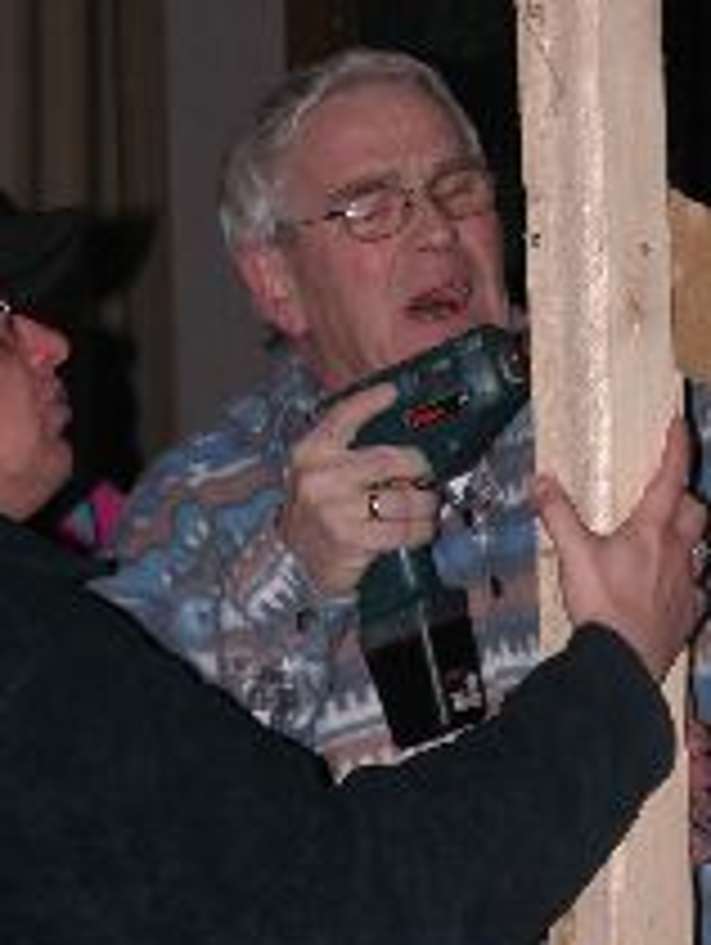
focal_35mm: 176
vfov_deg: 11.2
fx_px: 4810
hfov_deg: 8.4
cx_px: 549
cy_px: 756
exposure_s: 1/125
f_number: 3.2
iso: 100
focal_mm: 16.8
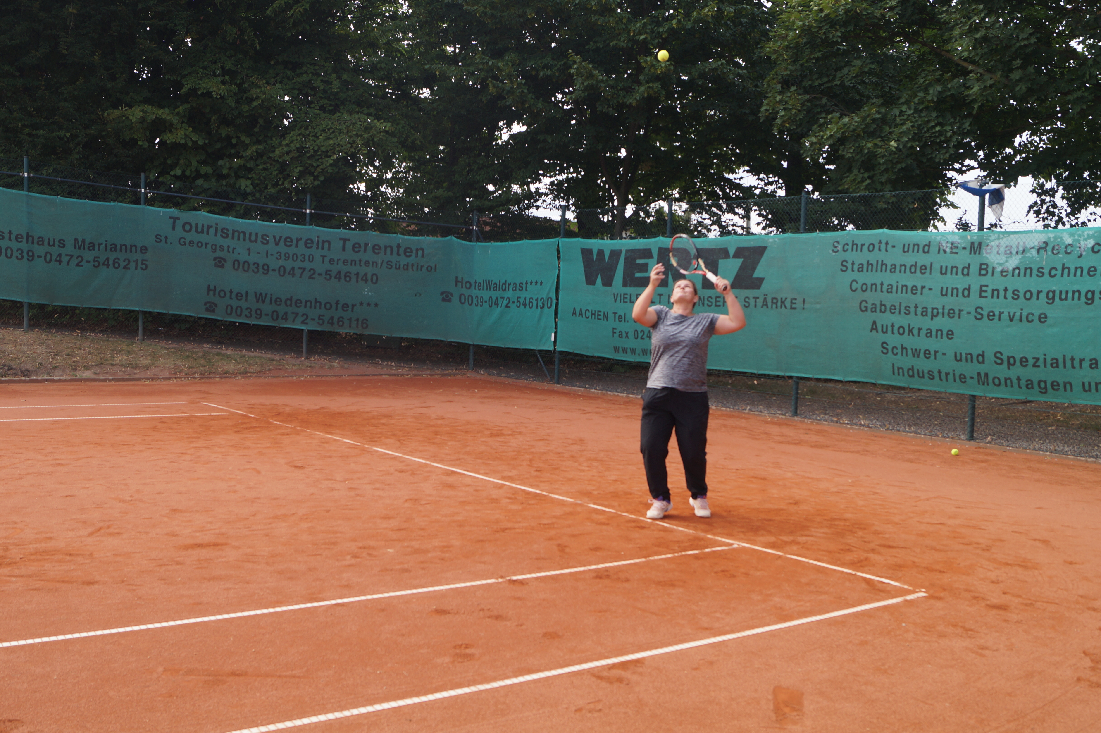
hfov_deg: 51.9
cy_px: 364
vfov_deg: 35.9
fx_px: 1131
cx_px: 515
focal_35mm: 37
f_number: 5.6
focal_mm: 22
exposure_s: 1/100
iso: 100
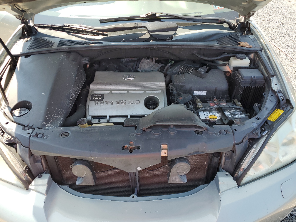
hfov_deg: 67.3
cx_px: 148
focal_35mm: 26
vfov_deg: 53.1
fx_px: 222
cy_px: 111
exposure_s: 1/526
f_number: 1.5
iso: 50
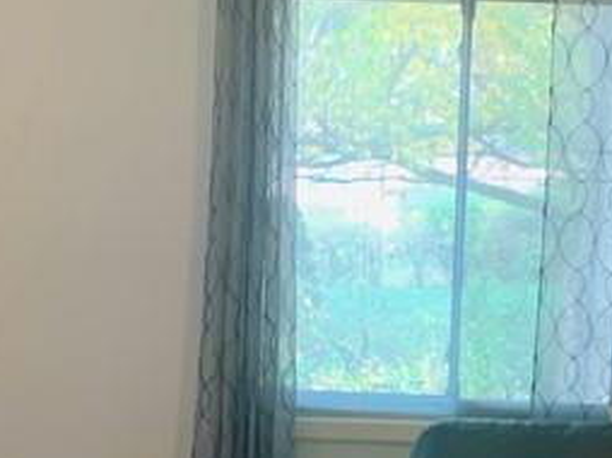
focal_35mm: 105
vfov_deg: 13.9
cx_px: 410
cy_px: 415
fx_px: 1855
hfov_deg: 18.7
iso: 125
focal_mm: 4.25
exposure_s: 1/60
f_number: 1.8
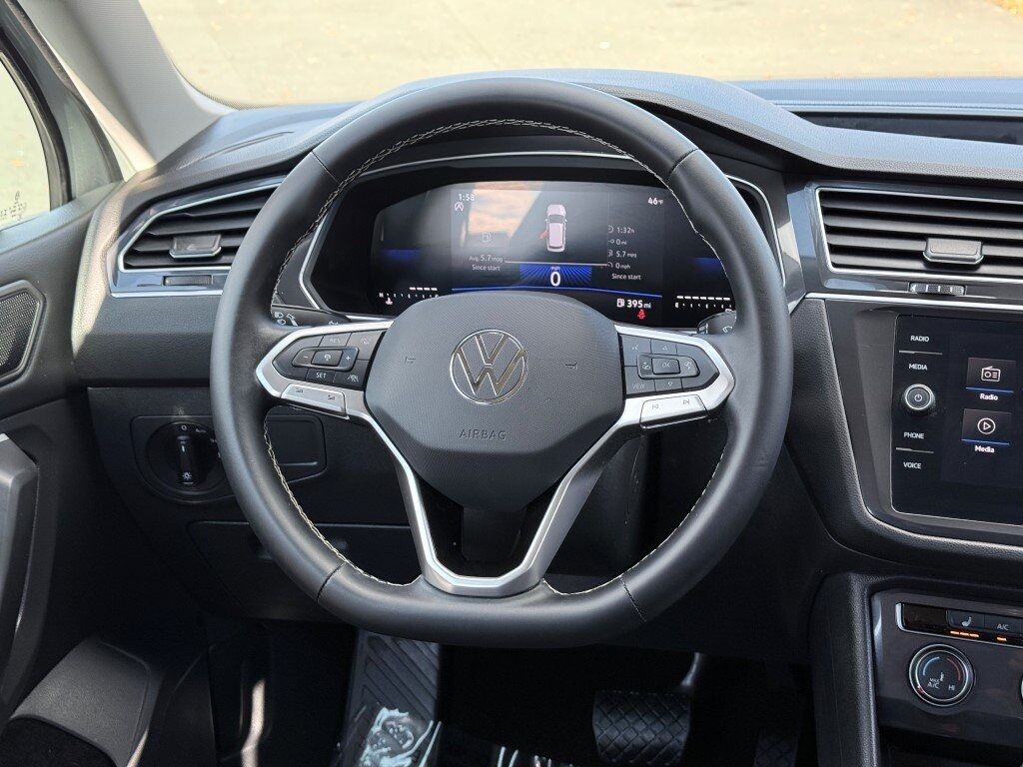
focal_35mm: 48
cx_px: 512
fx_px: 1419
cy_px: 384
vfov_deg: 30.3
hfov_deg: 39.7
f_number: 1.78
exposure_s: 1/164
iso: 50
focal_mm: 6.76
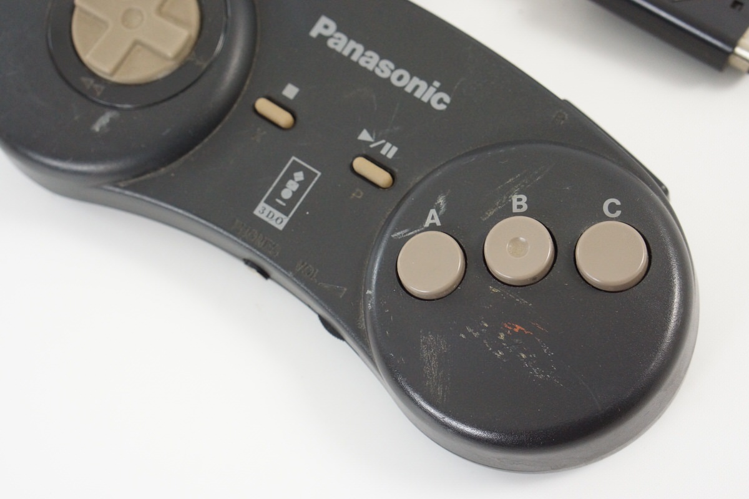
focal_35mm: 75
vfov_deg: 18.2
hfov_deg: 27.0
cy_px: 250
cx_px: 374
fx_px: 1560
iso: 1600
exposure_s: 1/80
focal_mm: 50
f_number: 6.3
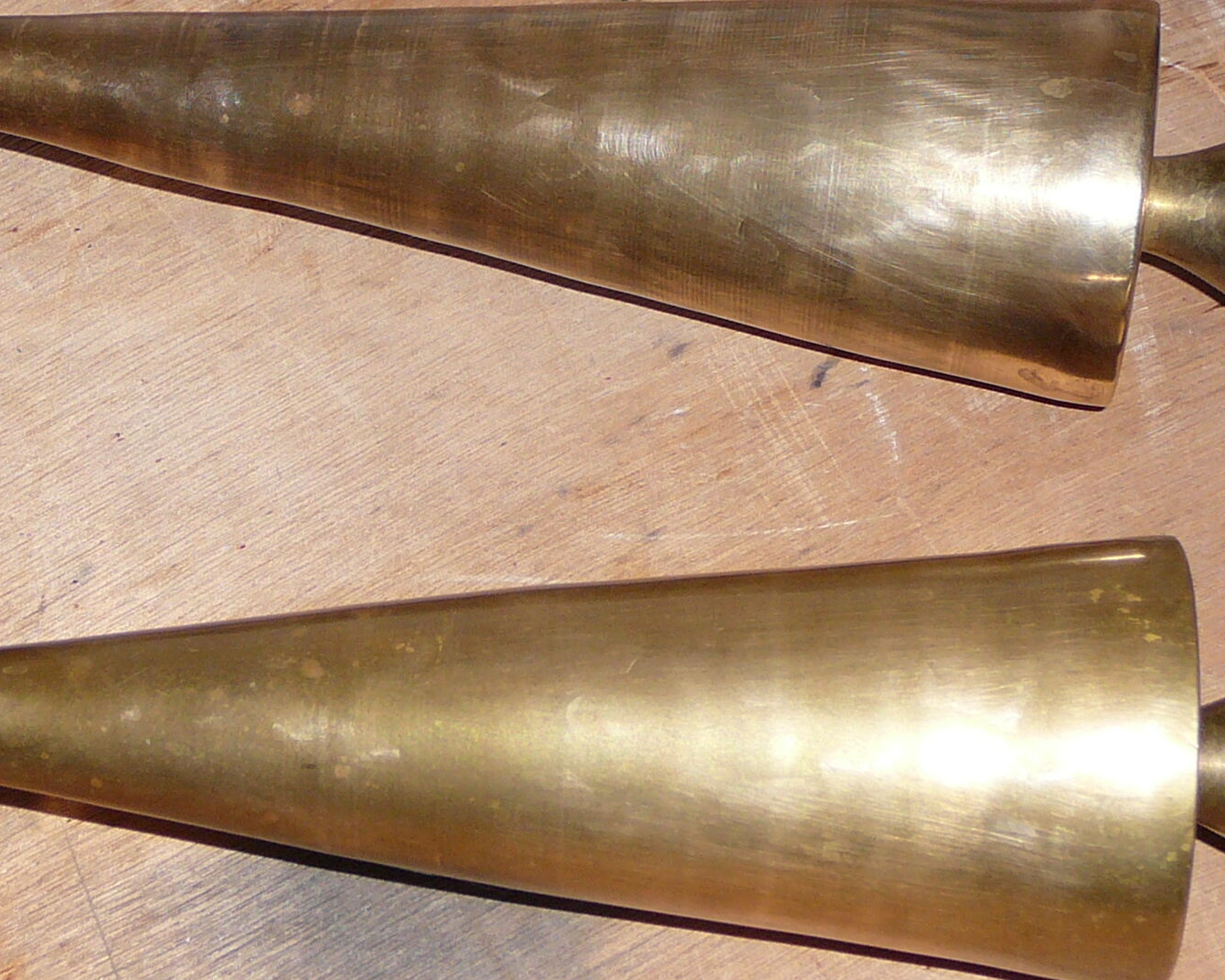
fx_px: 3988
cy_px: 425
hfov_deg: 17.5
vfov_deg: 14.0
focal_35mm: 110
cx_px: 535
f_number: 3.5
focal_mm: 8.7
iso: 100
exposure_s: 1/30
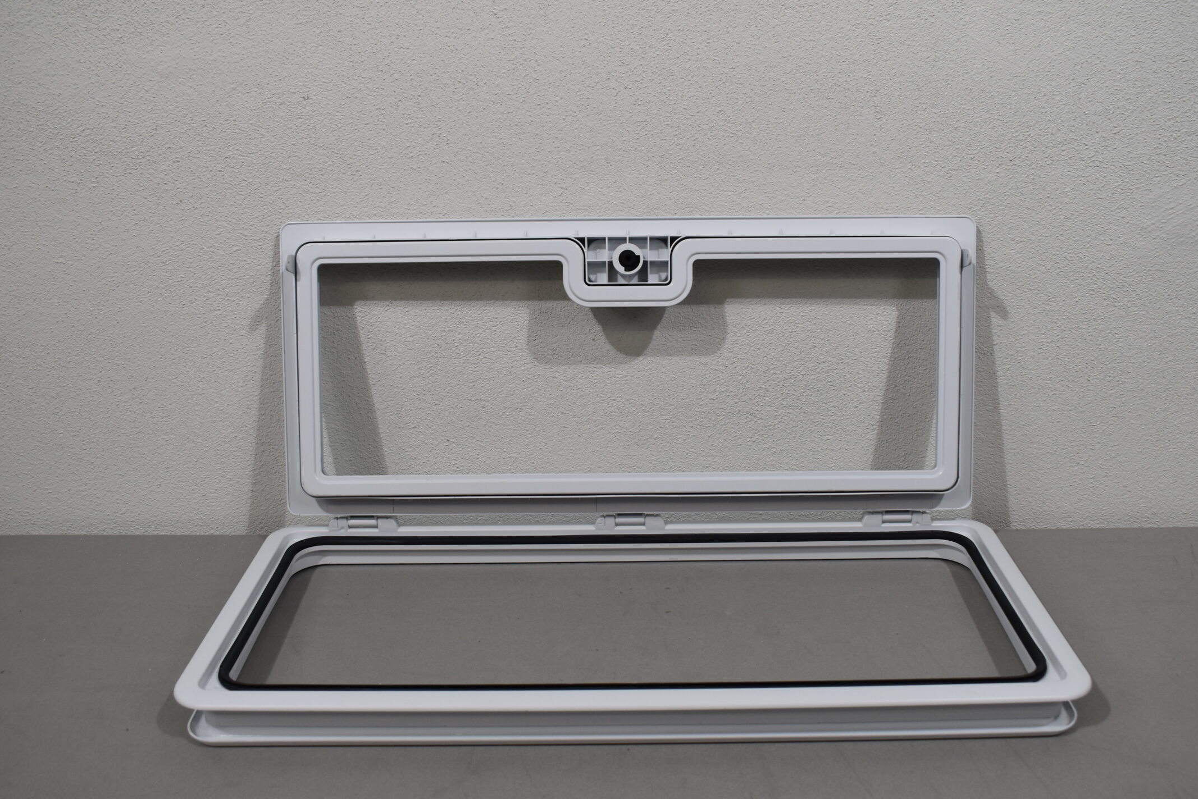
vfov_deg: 36.9
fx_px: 1198
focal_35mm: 36
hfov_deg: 53.1
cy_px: 420
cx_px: 628
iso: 280
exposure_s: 1/125
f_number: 5.6
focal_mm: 20
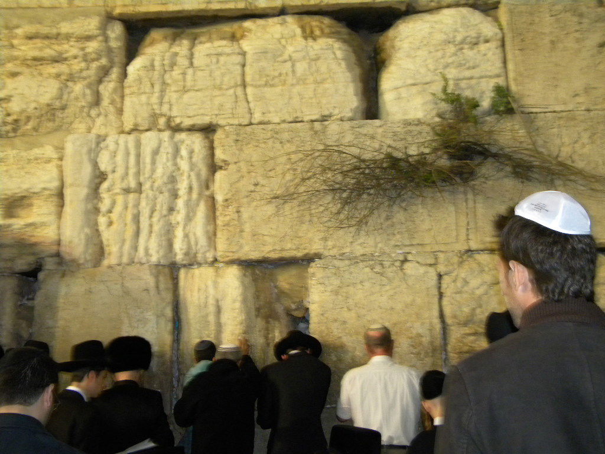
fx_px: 717
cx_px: 302
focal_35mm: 41
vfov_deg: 35.1
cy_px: 227
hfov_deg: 45.8
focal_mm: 7.3
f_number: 3.8
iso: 400
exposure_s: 1/30
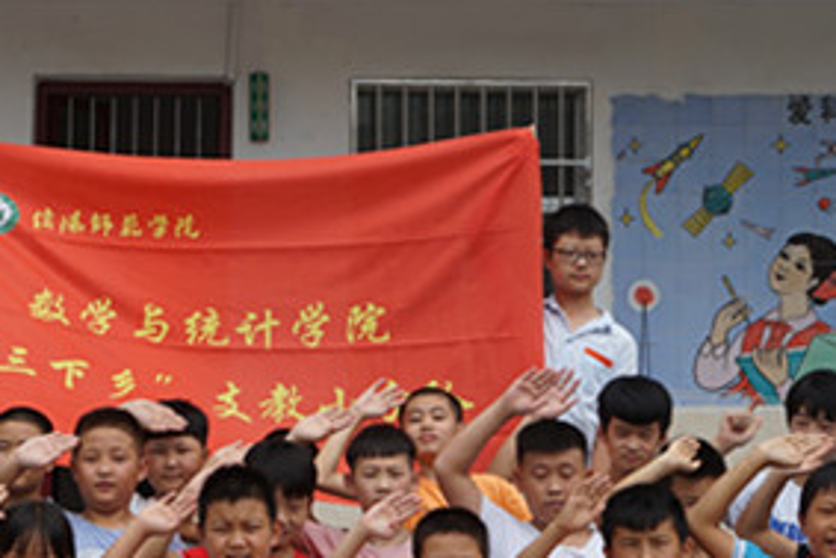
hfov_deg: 19.2
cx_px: 148
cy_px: 307
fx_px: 2439
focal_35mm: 105
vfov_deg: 13.1
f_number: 9
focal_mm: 35
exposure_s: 1/160
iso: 100
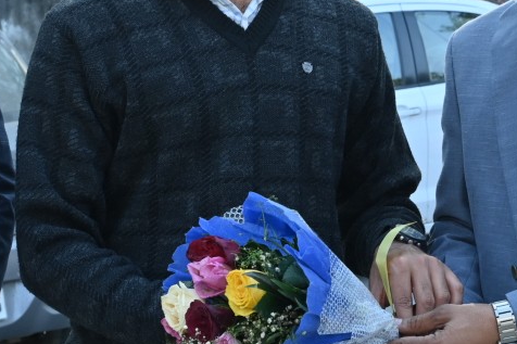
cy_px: 110
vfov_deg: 11.8
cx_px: 344
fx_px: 1665
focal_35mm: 116
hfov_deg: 17.6
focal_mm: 34
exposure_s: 1/125
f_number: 8
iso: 400
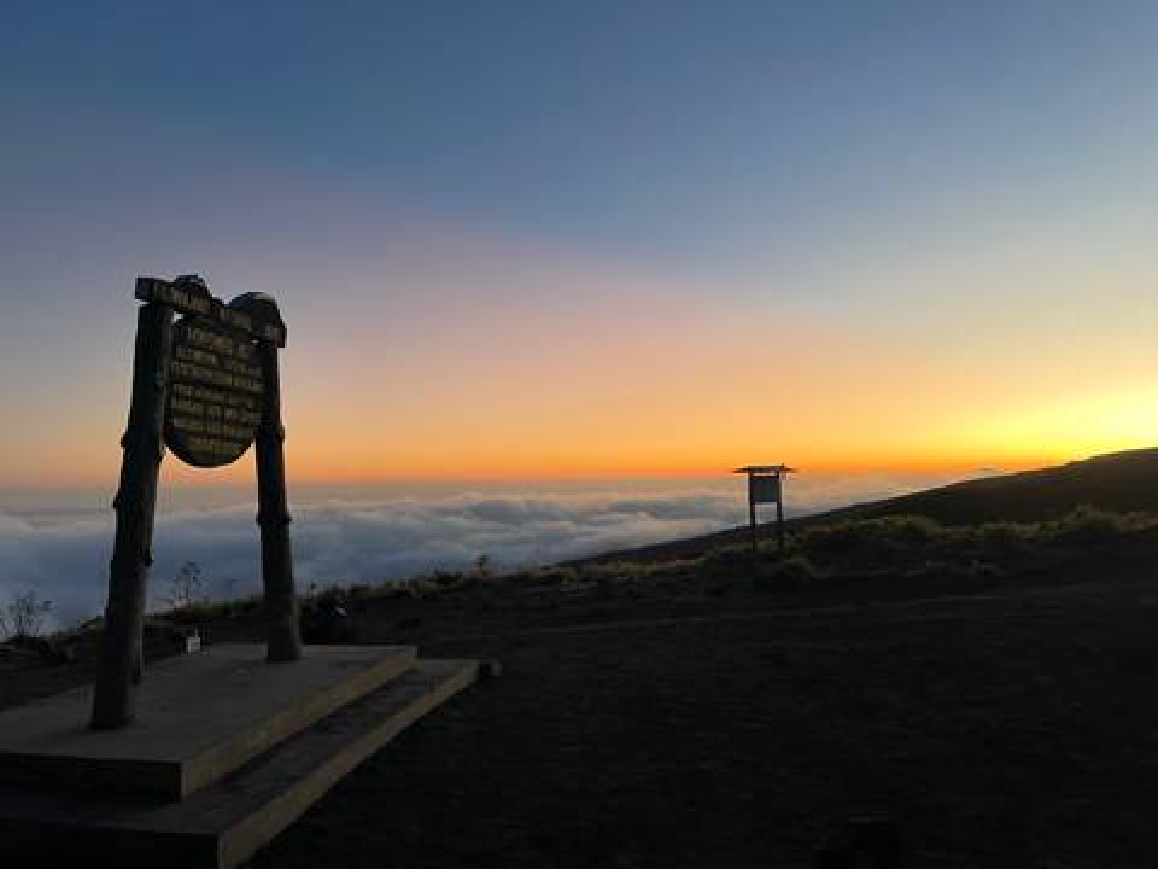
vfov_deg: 53.1
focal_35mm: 26
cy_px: 434
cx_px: 579
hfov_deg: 67.3
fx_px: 870
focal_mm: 4.2
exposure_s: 1/79
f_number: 1.6
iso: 125
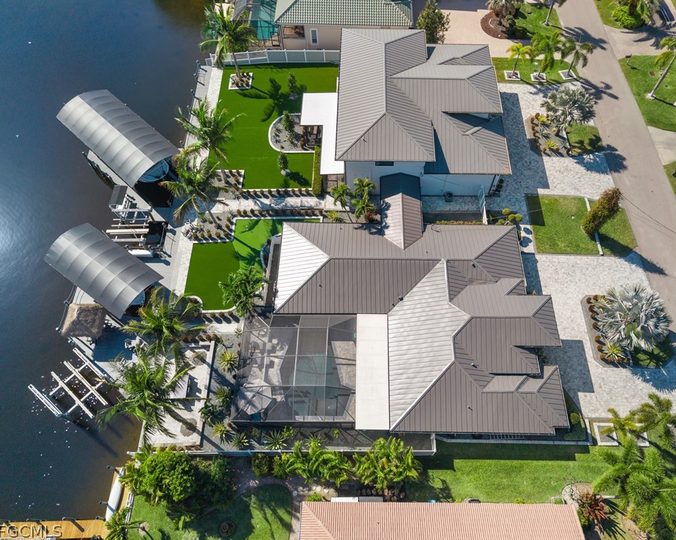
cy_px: 262
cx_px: 368
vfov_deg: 54.9
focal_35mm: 26
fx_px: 520
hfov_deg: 65.9
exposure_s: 1/500
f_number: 1.8
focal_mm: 8.67
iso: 100
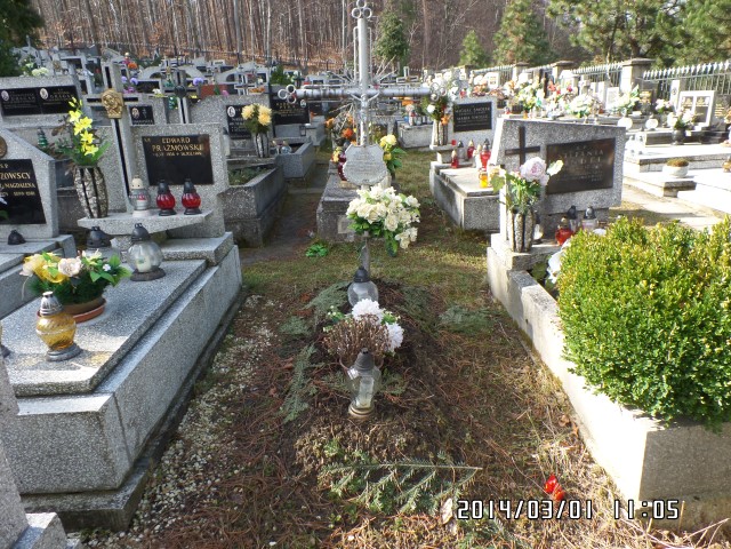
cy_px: 274
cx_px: 366
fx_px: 486
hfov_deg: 73.9
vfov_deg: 58.9
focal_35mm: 23
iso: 100
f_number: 3.5
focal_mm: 4.1
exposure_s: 1/180
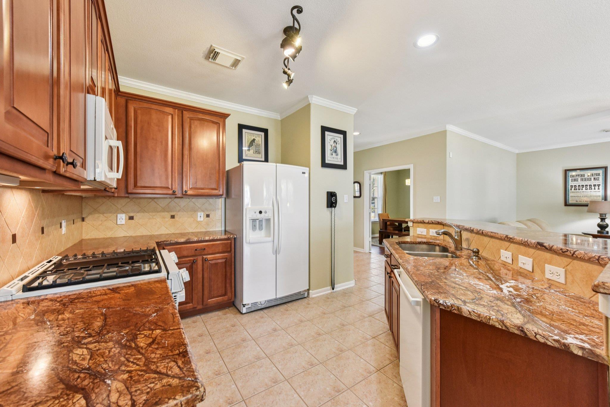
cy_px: 204
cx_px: 305
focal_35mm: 14
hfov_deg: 104.3
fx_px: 237
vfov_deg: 81.2
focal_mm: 14
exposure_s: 1/15
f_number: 8
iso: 900
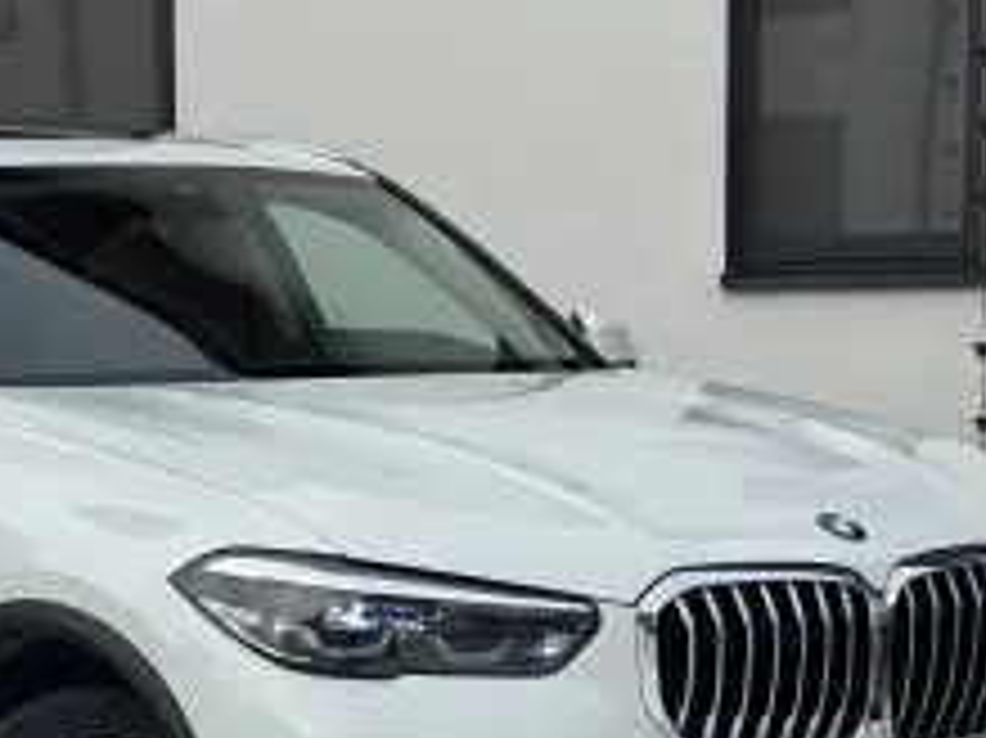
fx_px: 2249
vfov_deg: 18.5
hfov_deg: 24.5
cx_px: 257
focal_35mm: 79
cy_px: 603
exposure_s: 1/2717
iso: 64
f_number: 1.78
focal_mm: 6.76
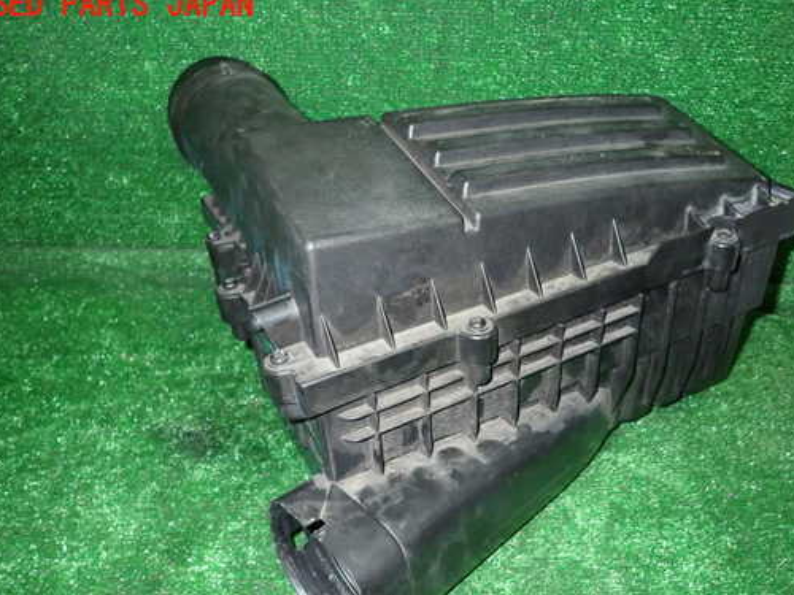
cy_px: 343
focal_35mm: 30
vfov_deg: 46.6
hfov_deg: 59.8
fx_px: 688
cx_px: 441
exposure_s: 1/30
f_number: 5.6
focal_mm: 4.5
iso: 800
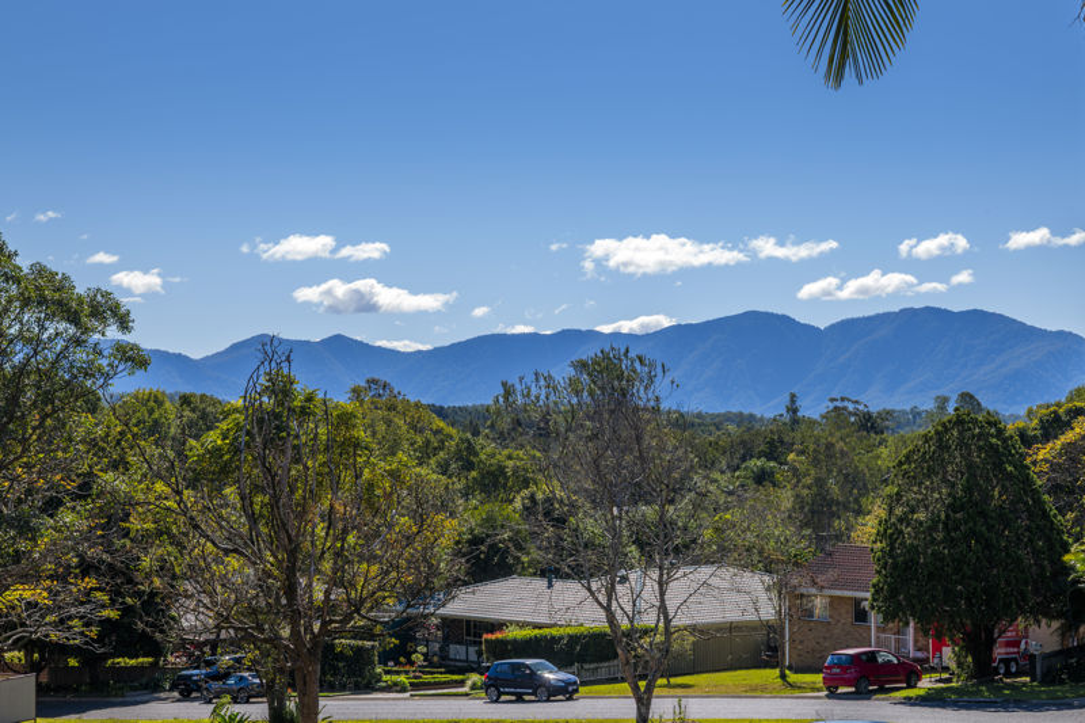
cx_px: 542
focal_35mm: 54
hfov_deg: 36.9
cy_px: 362
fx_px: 1627
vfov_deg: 25.0
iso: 50
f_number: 8
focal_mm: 54
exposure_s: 1/125
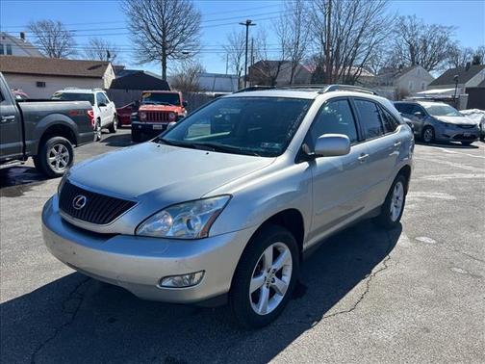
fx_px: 364
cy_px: 182
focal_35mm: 26
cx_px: 242
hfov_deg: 67.3
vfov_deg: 53.1
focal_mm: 5.7
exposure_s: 1/4444
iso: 50
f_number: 1.5
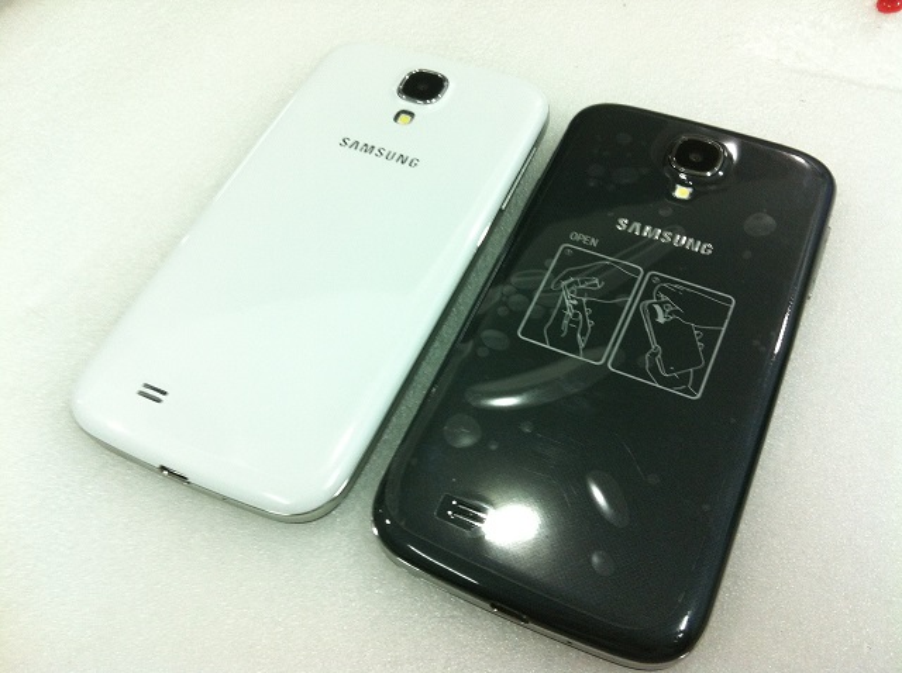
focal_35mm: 35
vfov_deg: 40.6
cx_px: 451
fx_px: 911
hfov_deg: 52.7
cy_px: 336
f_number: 2.8
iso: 100
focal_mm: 3.85
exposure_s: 1/17
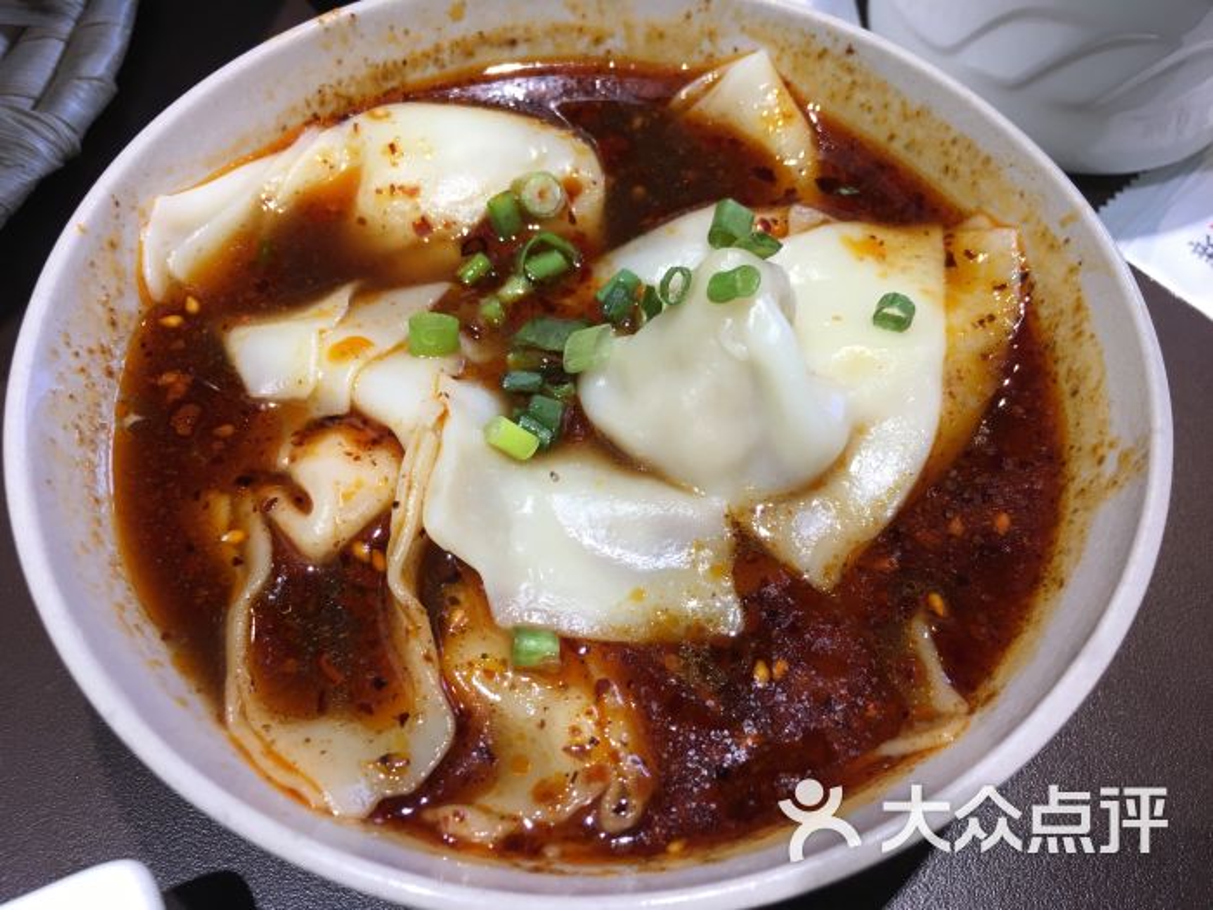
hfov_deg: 61.7
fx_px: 1016
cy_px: 455
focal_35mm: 29
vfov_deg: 48.2
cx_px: 606
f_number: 2.2
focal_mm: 4.15
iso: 25
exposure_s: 1/33
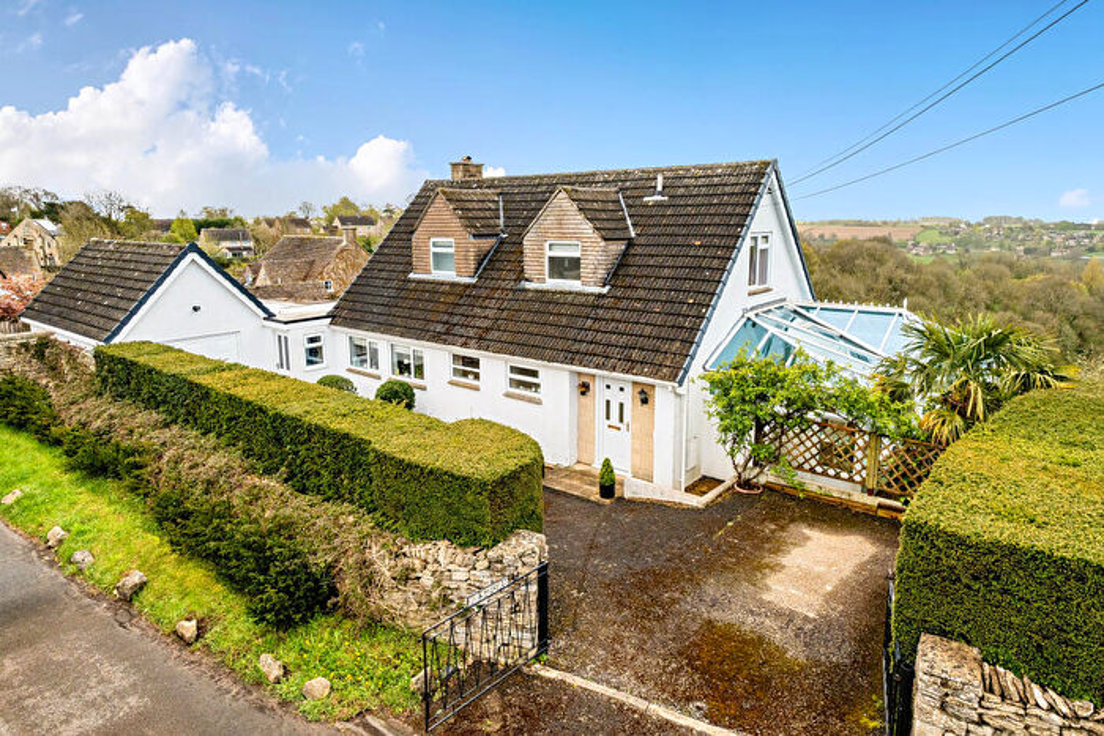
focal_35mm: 21
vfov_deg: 59.5
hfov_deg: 81.2
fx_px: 644
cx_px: 552
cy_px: 368
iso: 400
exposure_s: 1/800
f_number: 8
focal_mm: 14
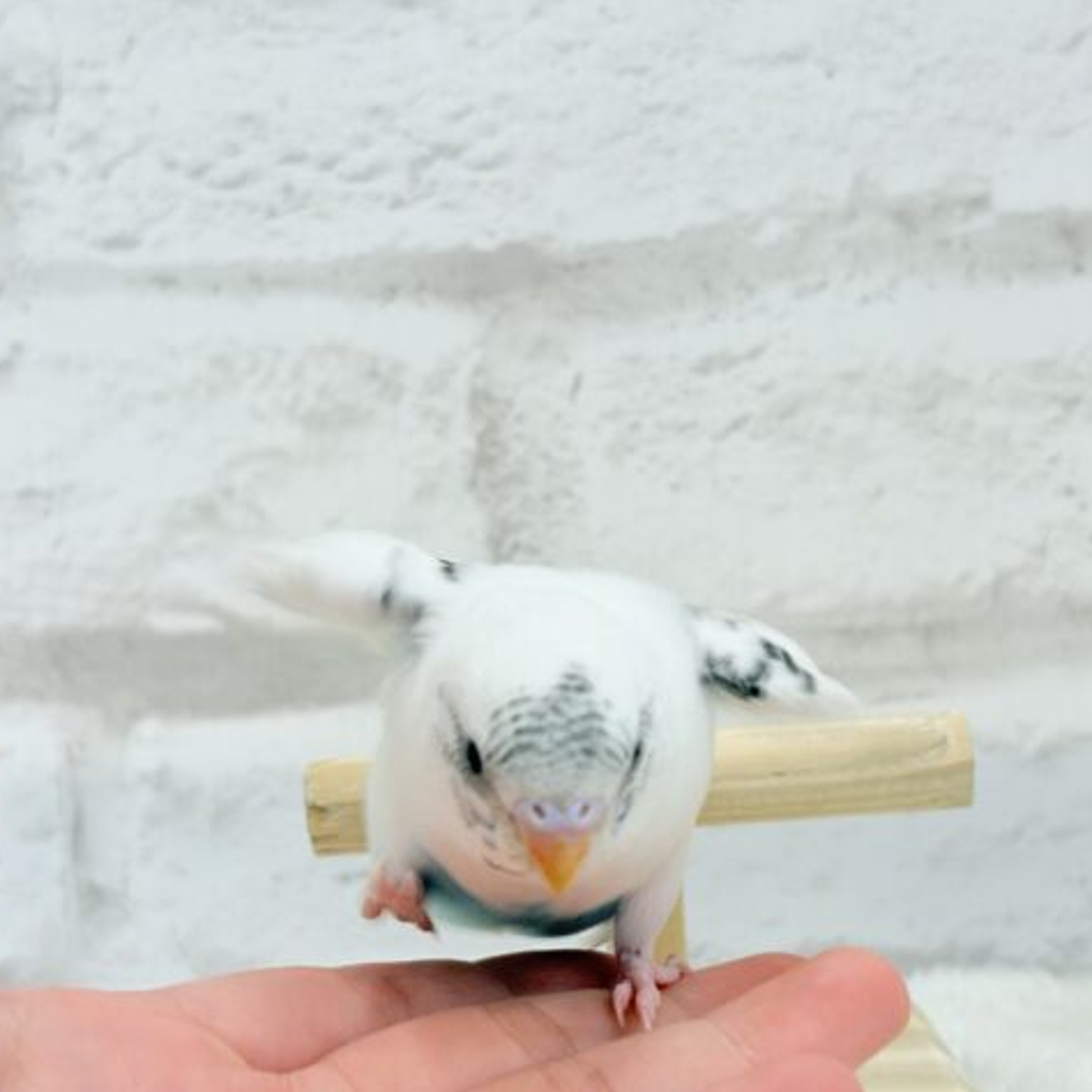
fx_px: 2213
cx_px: 597
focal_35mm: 62
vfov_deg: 27.7
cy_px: 548
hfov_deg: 27.7
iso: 25
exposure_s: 1/50
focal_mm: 5.96
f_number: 1.6
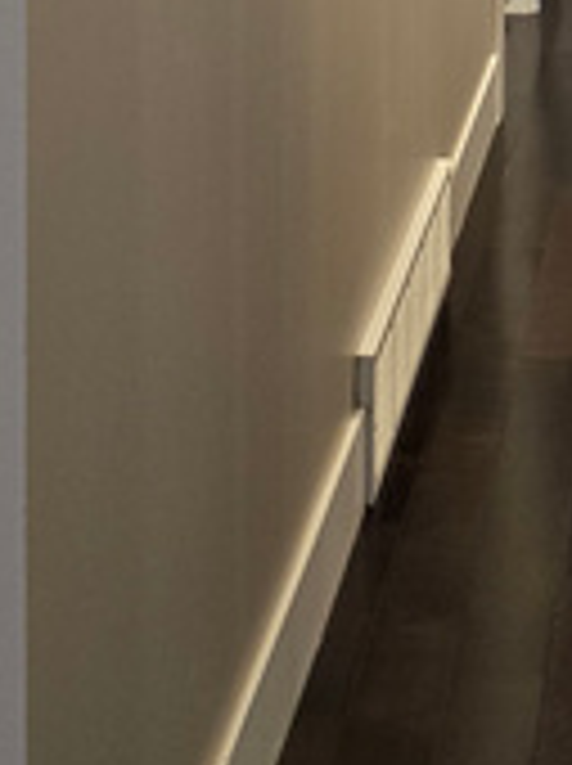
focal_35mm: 104
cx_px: 698
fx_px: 2297
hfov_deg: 13.8
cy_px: -544
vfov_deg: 16.4
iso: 320
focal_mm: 6.3
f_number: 1.7
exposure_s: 1/120
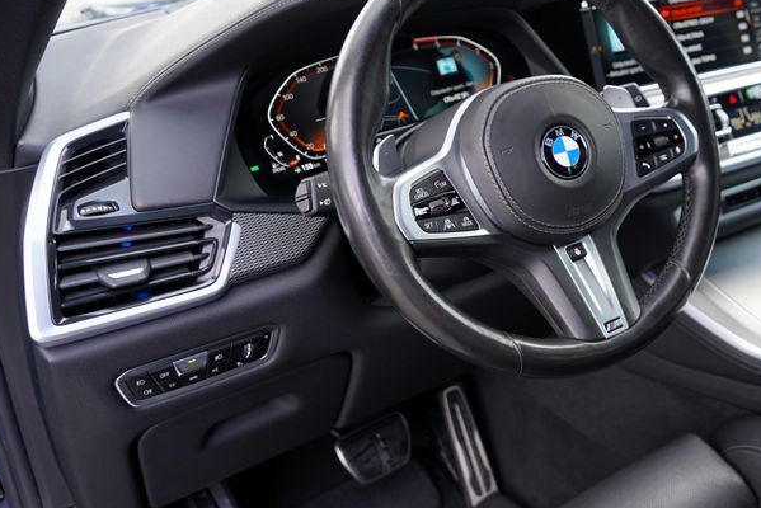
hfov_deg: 44.5
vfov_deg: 32.4
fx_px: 867
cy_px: 171
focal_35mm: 41
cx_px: 635
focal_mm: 24
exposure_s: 1/50
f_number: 3.2
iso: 100
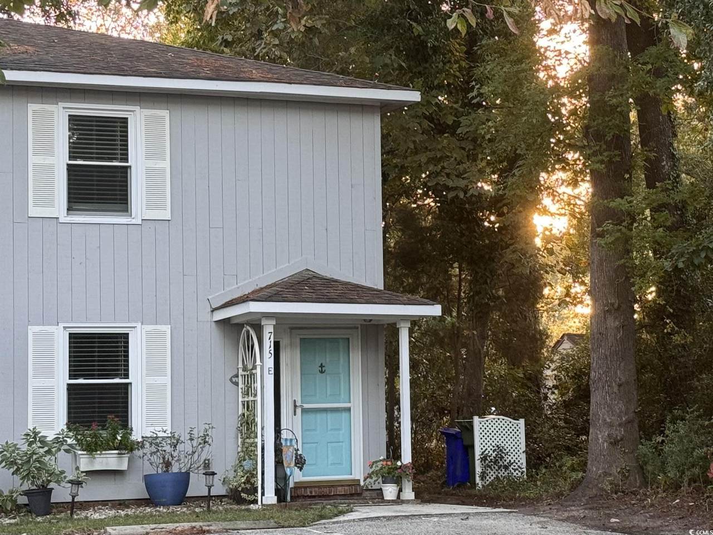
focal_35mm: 48
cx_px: 356
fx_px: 989
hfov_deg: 39.7
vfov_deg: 30.3
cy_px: 268
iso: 125
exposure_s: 1/60
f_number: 1.78
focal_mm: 6.76
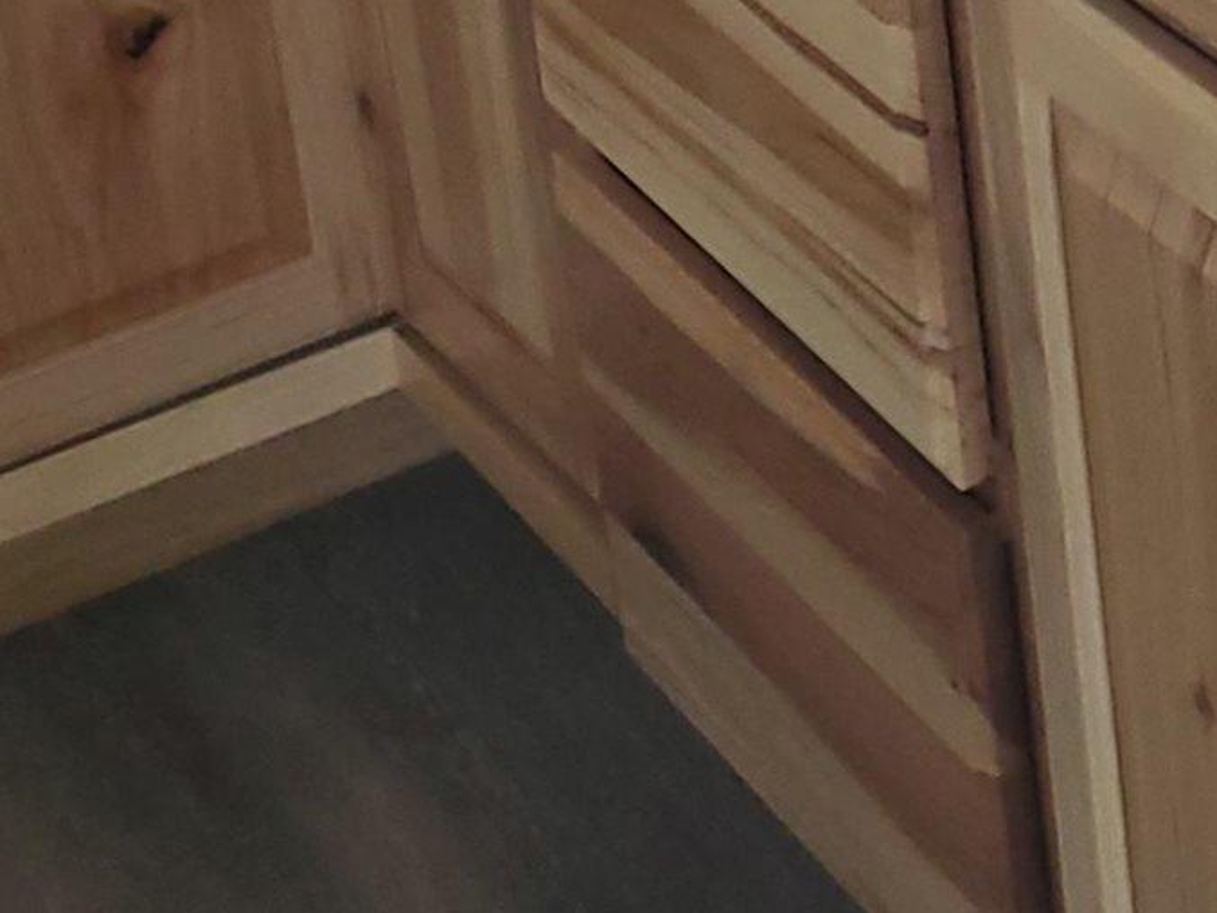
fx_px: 4149
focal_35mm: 118
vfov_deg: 11.8
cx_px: 2344
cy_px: -609
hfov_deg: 14.3
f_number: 1.5
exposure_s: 1/60
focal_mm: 4.3
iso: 200
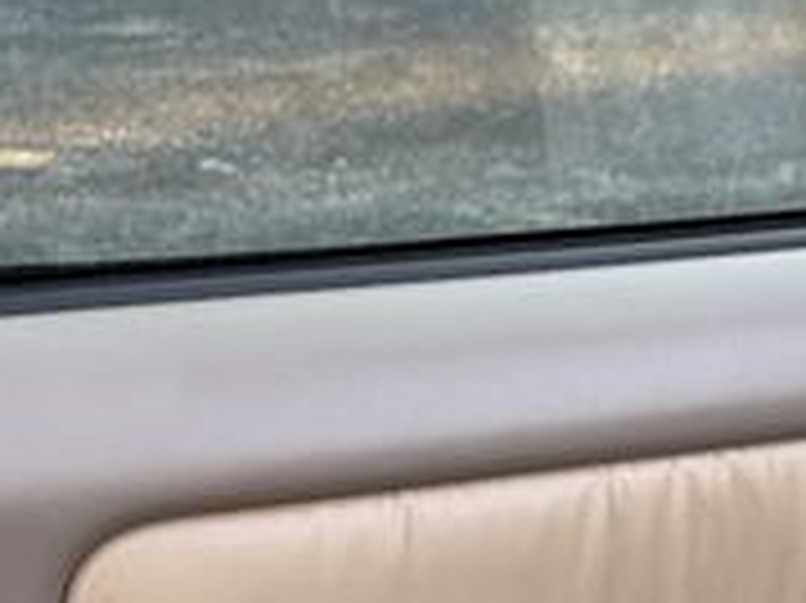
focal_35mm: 86
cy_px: 770
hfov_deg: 22.5
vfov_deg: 16.3
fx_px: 2001
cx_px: 635
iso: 64
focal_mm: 6.76
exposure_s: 1/121
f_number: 1.78
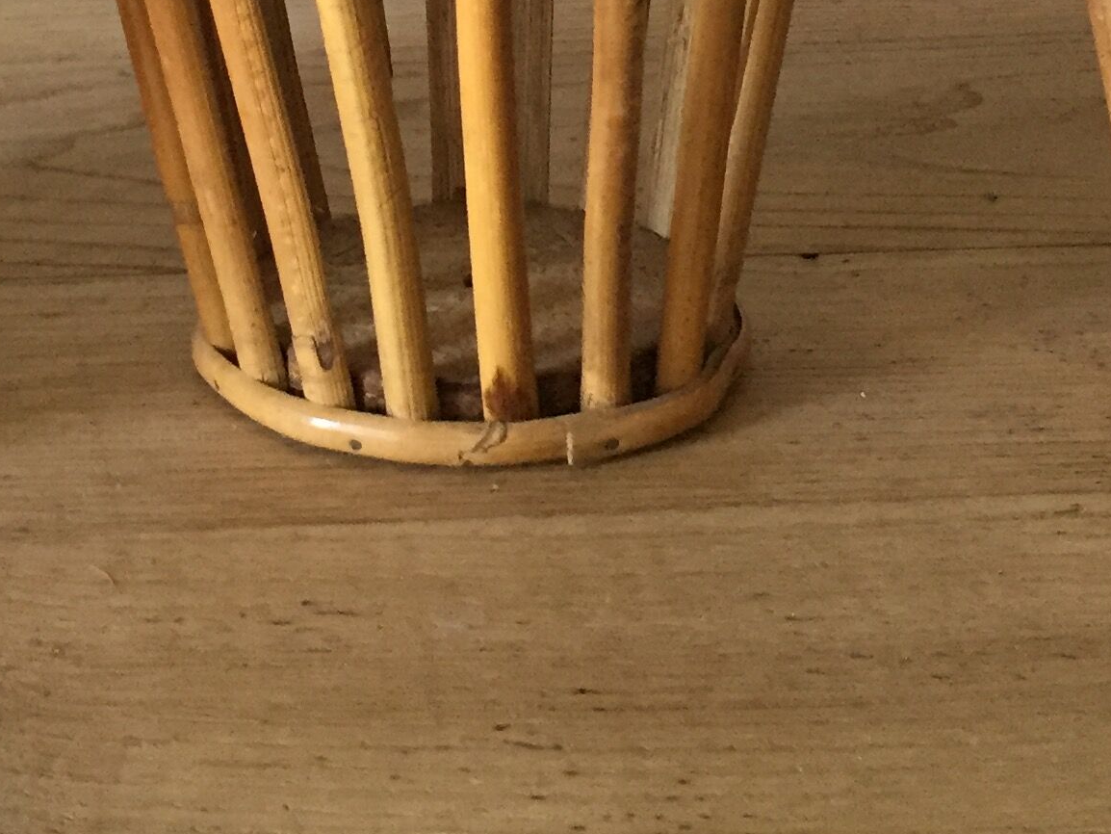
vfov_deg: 17.2
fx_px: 2632
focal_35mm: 82
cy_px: -169
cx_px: 407
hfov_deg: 23.8
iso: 250
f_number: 2.2
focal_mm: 4.15
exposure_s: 1/33
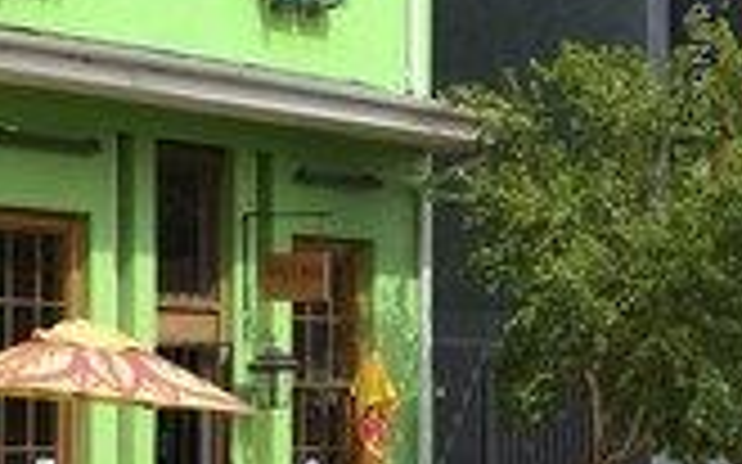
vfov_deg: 9.0
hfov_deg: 14.3
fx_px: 2931
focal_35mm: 145
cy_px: 203
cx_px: 643
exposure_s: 1/320
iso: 400
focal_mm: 56
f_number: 11
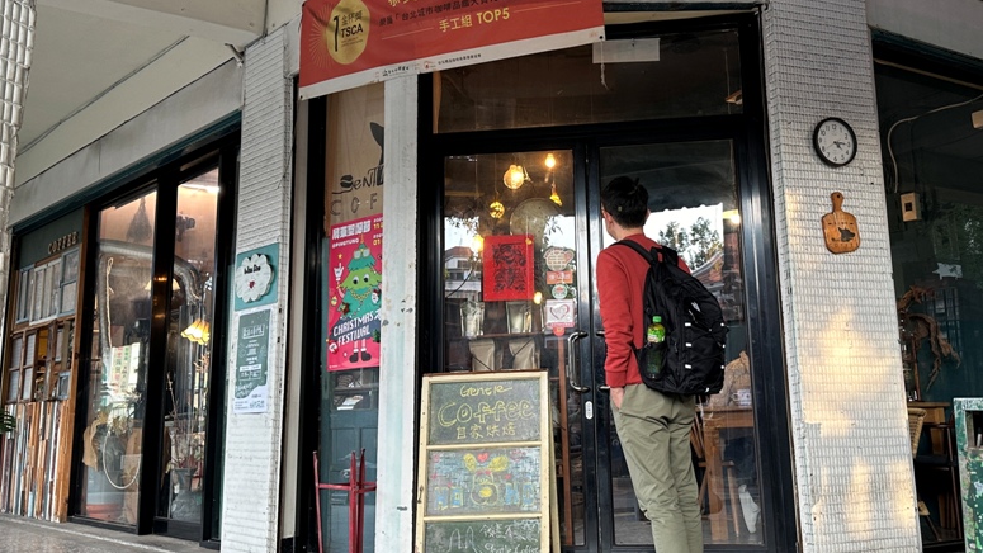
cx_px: 496
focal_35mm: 27
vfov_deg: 42.9
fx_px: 704
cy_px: 299
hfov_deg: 69.9
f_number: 1.78
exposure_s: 1/60
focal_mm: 6.86
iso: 125
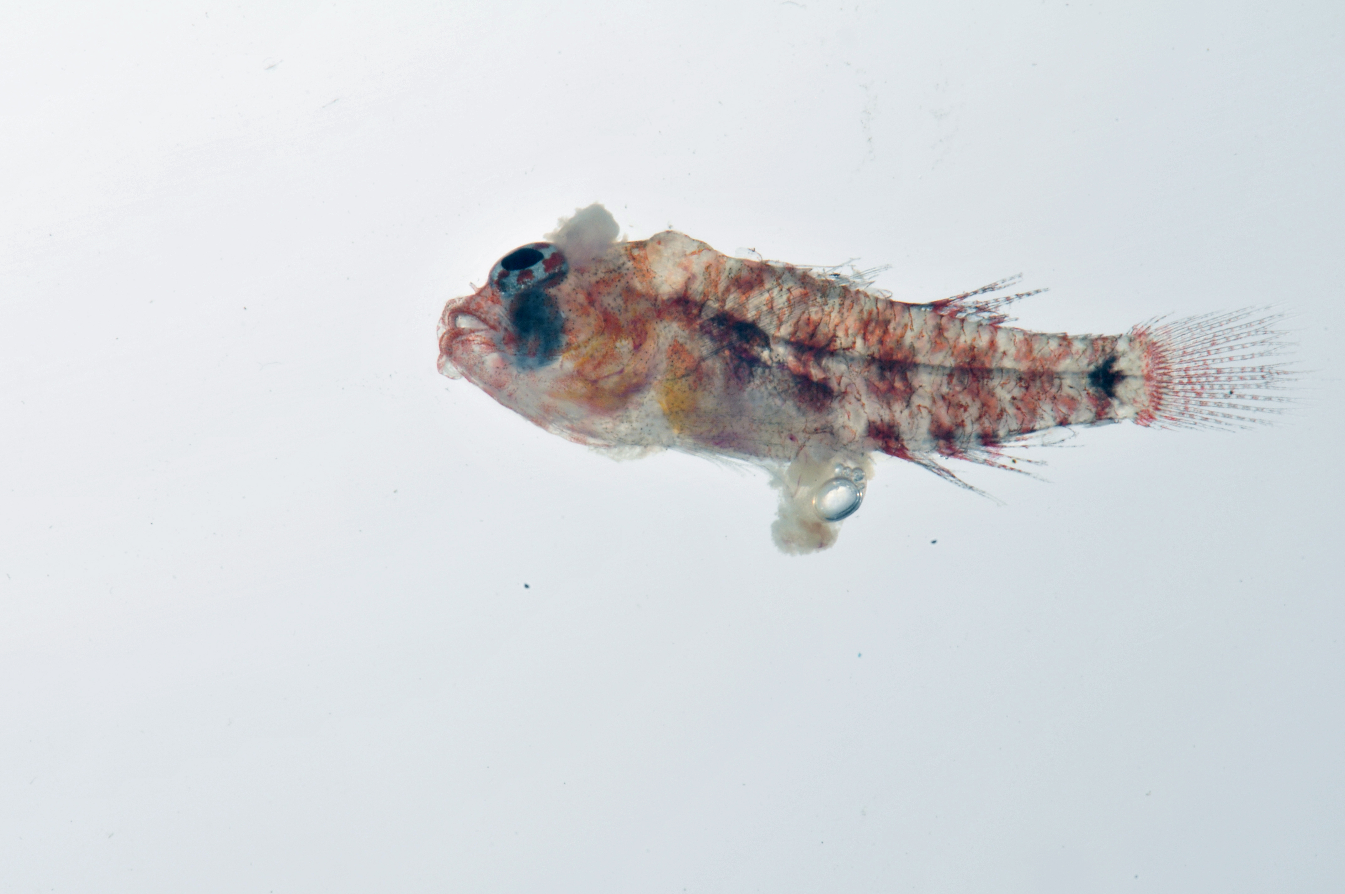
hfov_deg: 13.1
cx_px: 672
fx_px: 5877
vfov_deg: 8.7
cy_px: 447
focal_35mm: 158
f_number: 36
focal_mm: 105
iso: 200
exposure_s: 1/60
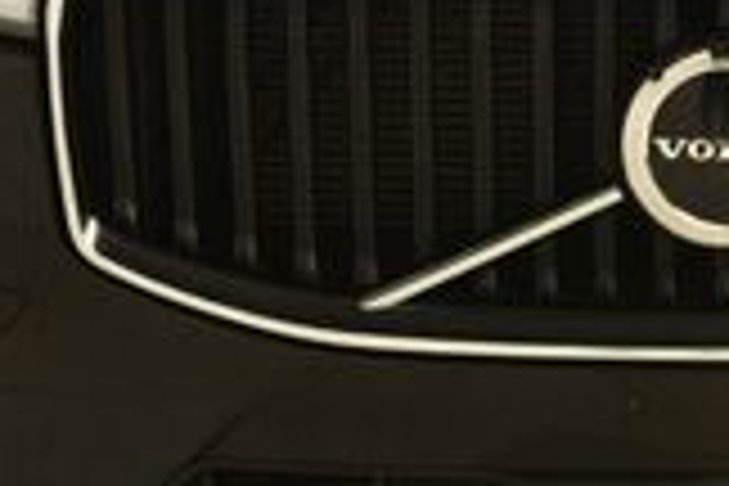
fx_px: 3847
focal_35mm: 190
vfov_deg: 7.2
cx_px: 702
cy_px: -104
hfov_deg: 10.7
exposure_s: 1/160
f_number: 9
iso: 100
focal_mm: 32
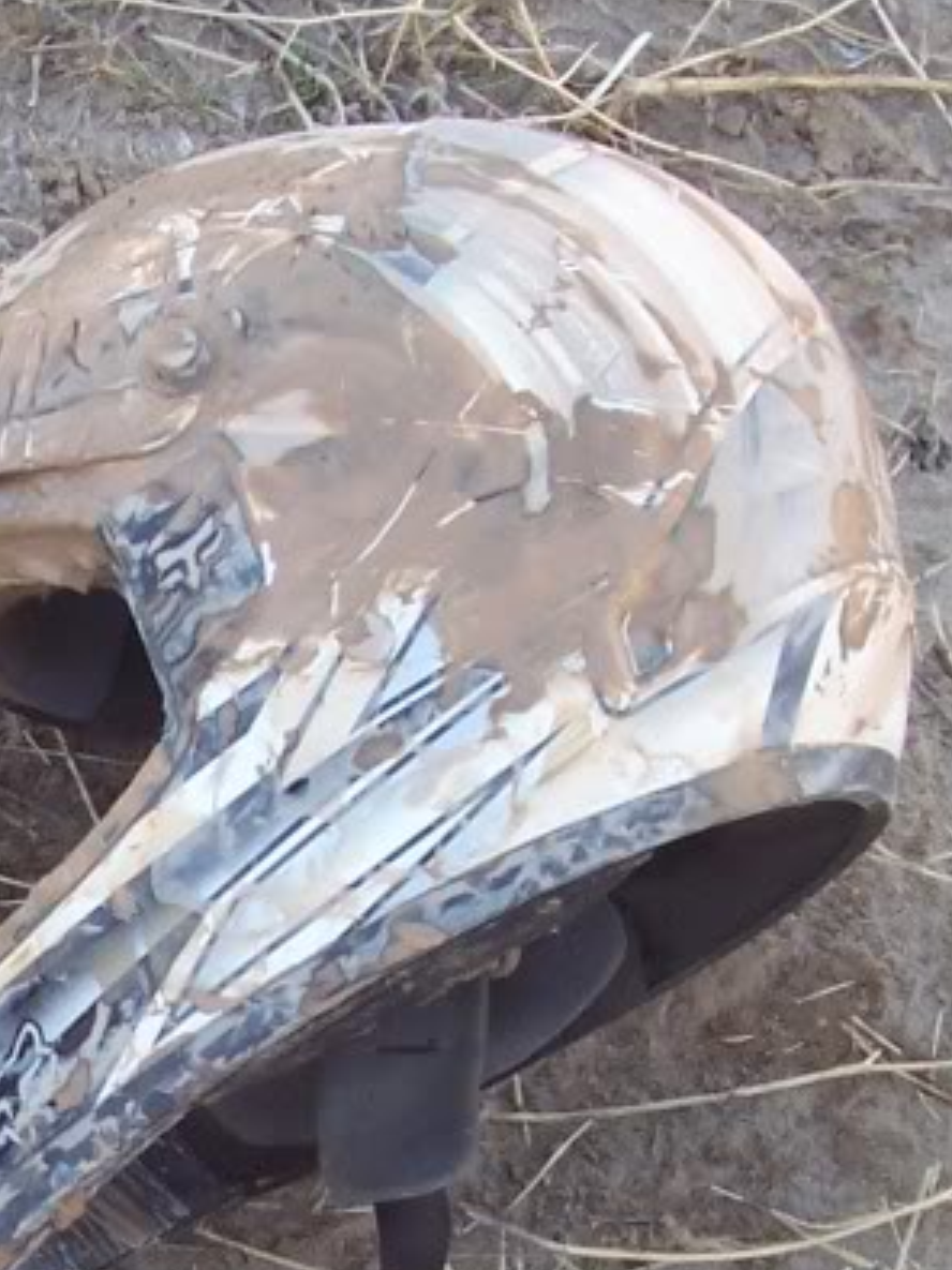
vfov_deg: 20.1
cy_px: 1109
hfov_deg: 15.1
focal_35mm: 96
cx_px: -61
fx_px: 3522
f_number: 2.8
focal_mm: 5.6
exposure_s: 1/125
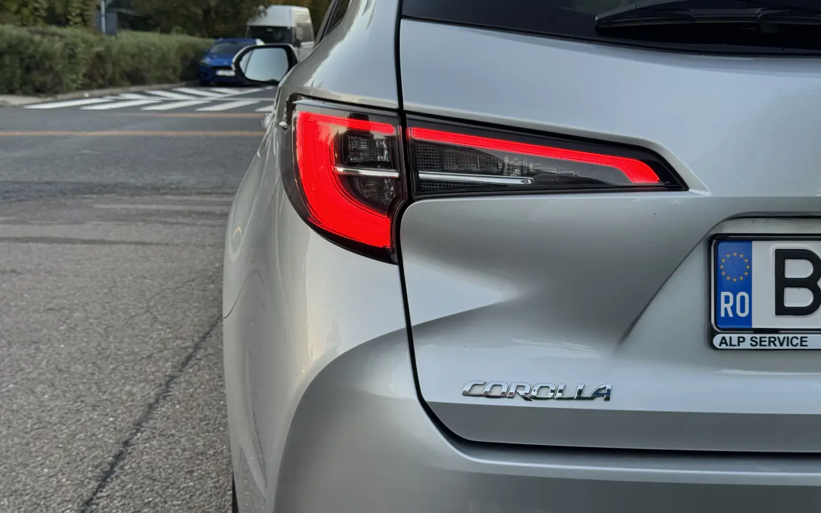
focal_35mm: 51
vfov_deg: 25.3
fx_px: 1141
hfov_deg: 39.6
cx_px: 410
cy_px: 241
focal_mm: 6.76
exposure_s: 1/282
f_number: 1.78
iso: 64
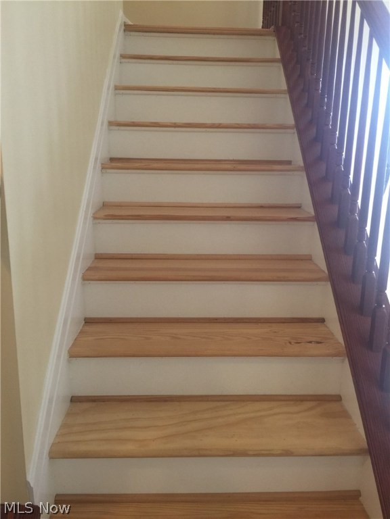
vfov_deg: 61.7
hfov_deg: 48.2
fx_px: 436
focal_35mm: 29
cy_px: 260
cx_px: 195
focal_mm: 4.15
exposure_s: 1/15
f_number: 2.2
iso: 64
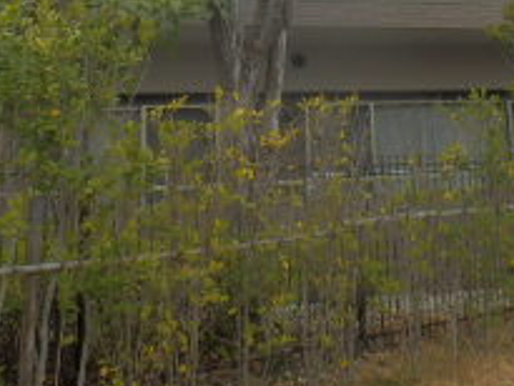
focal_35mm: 75
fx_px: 1114
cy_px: -100
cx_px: 381
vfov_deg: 18.4
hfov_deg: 25.7
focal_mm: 4.2
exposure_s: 1/160
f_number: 3
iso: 80
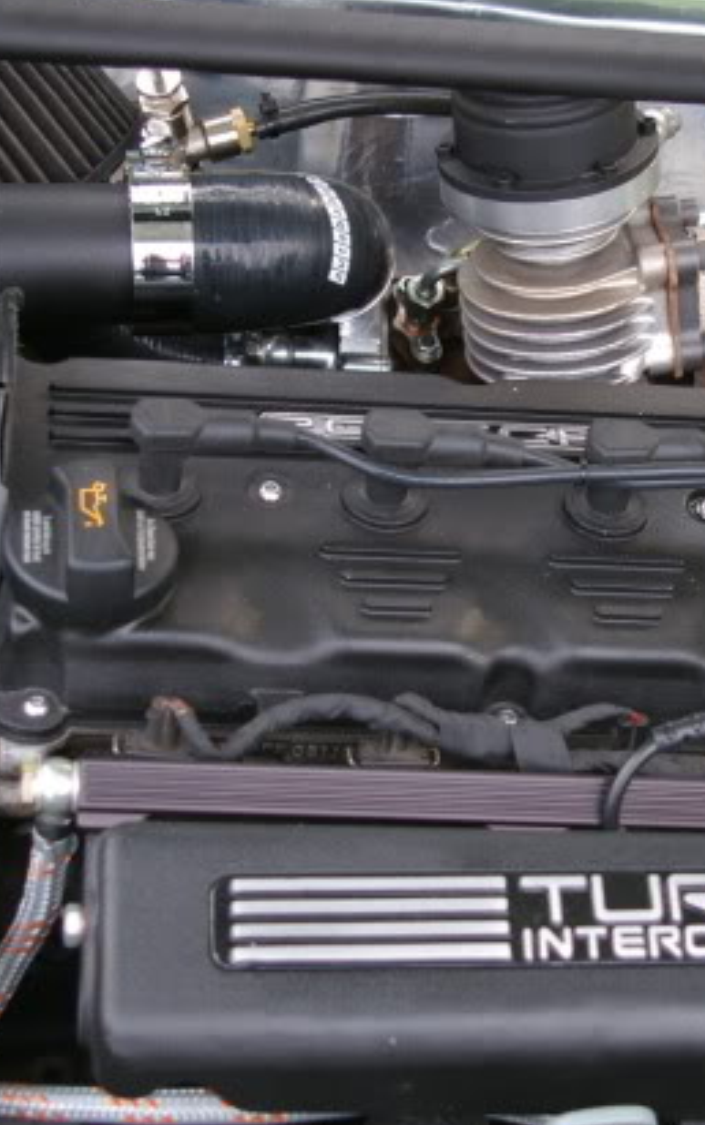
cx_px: 440
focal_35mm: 92
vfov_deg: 22.5
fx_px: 2824
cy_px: 517
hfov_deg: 14.2
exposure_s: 1/60
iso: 200
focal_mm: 31
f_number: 4
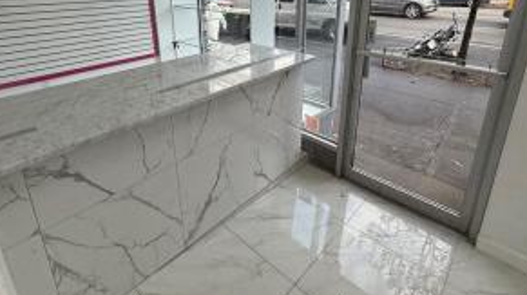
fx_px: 293
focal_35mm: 21
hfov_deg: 83.9
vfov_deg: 50.9
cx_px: 263
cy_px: 69
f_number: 2.2
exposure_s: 1/298
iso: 50
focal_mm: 2.22
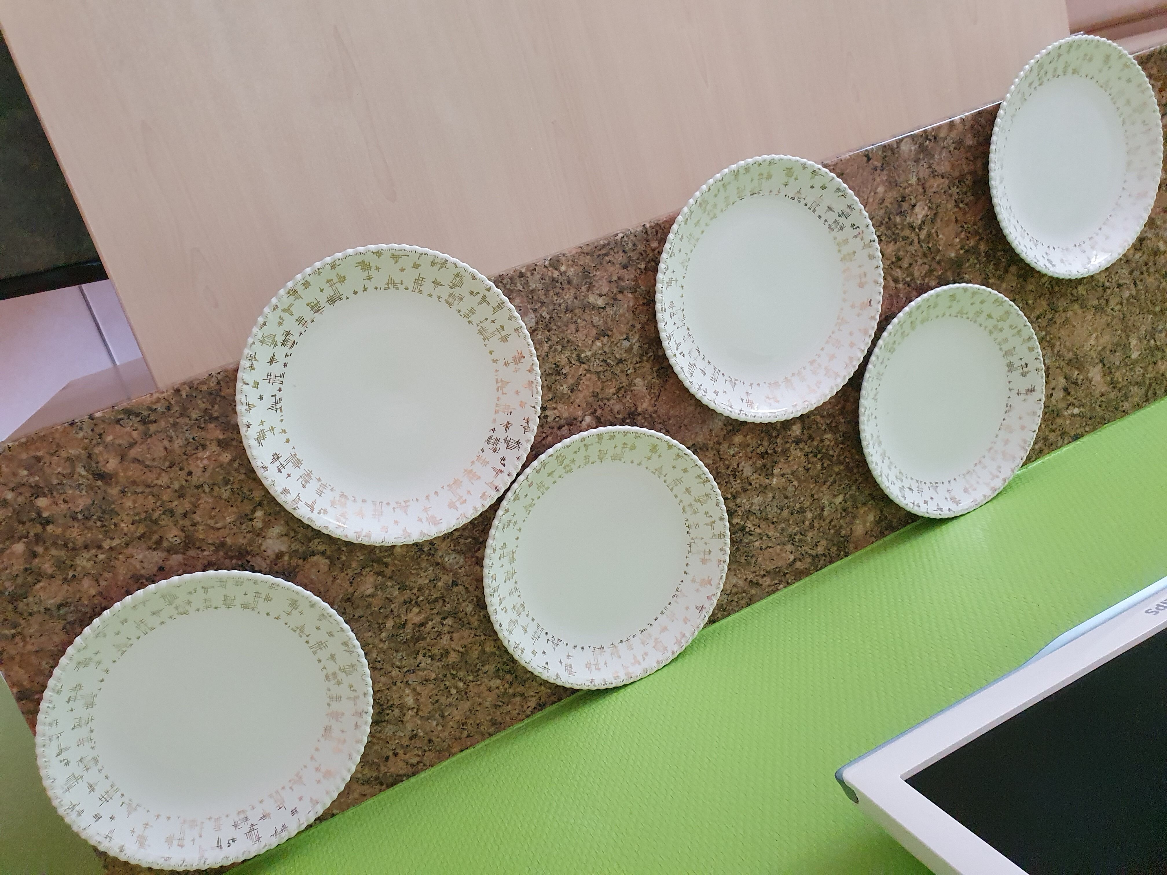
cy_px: 438
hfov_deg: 67.3
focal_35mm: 26
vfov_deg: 53.1
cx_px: 584
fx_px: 877
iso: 640
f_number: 2.4
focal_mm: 4.32
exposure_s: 1/40
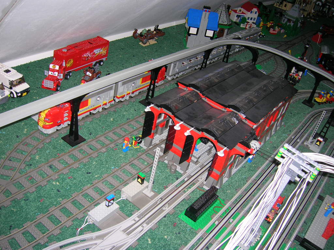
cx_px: 167
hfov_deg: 54.0
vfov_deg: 41.8
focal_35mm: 34
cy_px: 125
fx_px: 328
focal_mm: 5.7
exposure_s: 1/60.1
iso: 50
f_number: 2.9
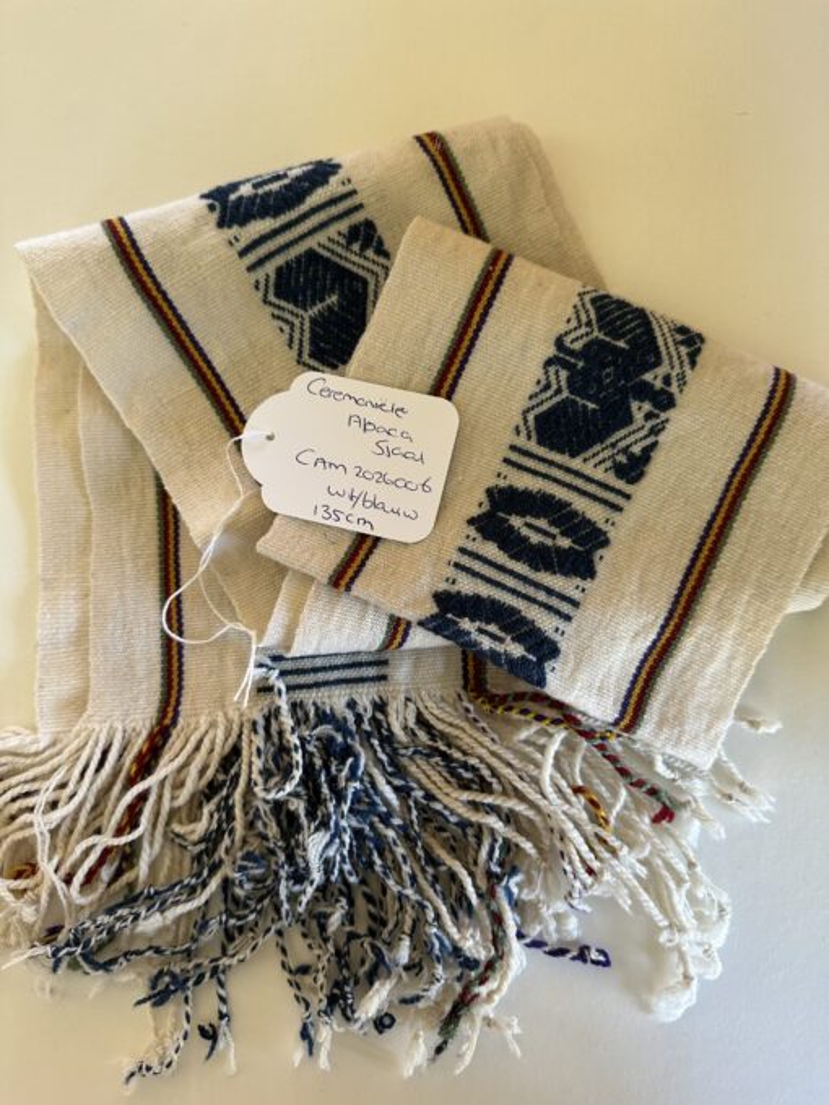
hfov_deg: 56.8
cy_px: 552
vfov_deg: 71.6
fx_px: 766
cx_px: 414
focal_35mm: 24
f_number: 1.78
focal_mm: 6.86
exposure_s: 1/121
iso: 200
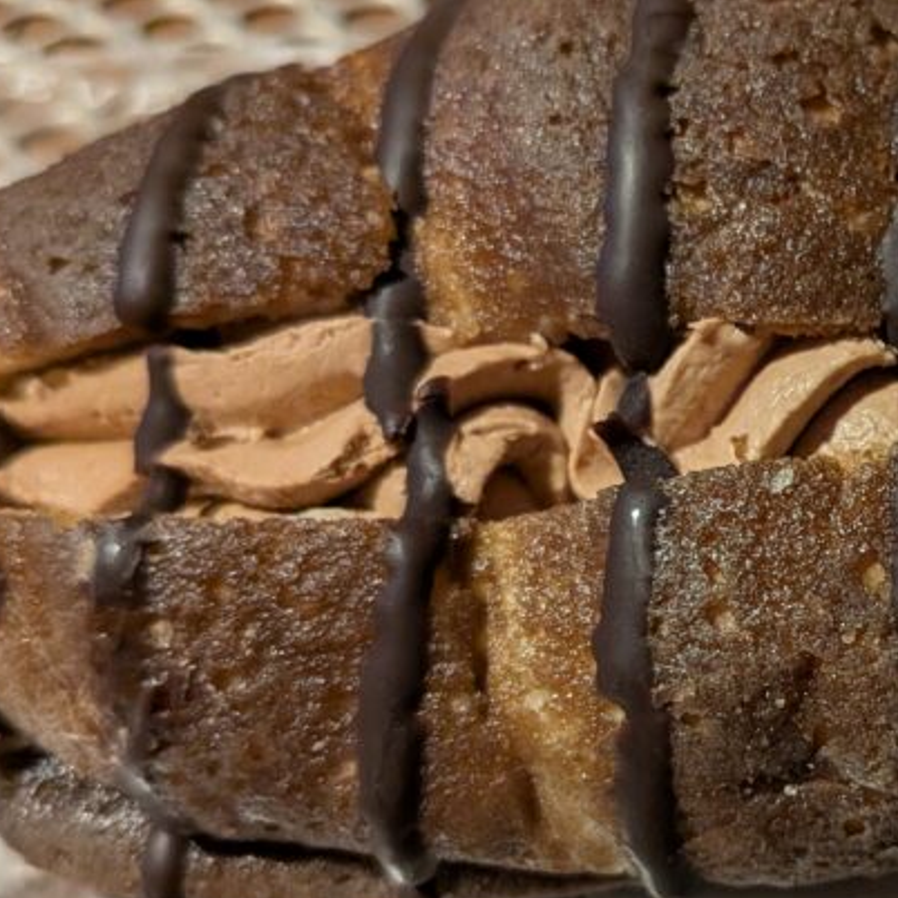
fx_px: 1585
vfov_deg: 31.6
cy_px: 534
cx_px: 900
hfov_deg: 29.5
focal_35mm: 54
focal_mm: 4.53
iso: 750
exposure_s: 1/60
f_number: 1.7
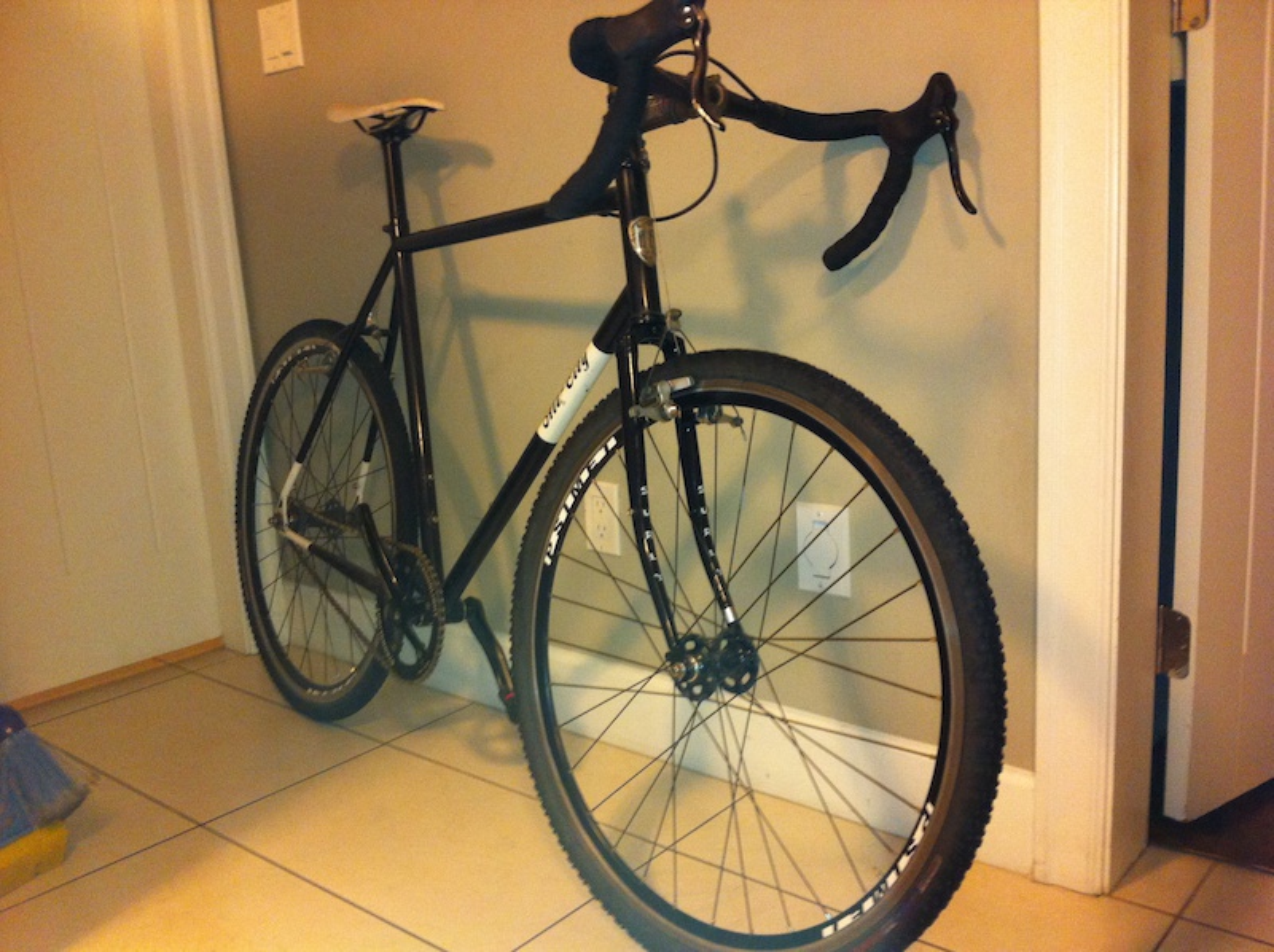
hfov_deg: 52.7
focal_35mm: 35
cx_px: 637
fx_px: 1287
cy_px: 476
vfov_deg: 40.6
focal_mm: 3.85
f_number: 2.8
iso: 250
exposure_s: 1/15
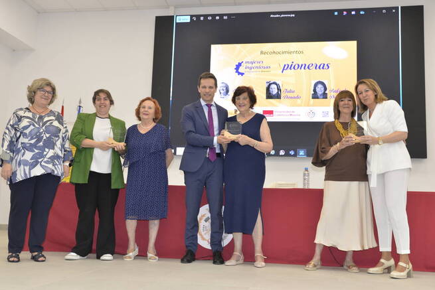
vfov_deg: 35.1
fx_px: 459
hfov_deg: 50.7
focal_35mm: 38
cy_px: 145
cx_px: 218
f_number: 5
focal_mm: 38
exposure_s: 1/125
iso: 800
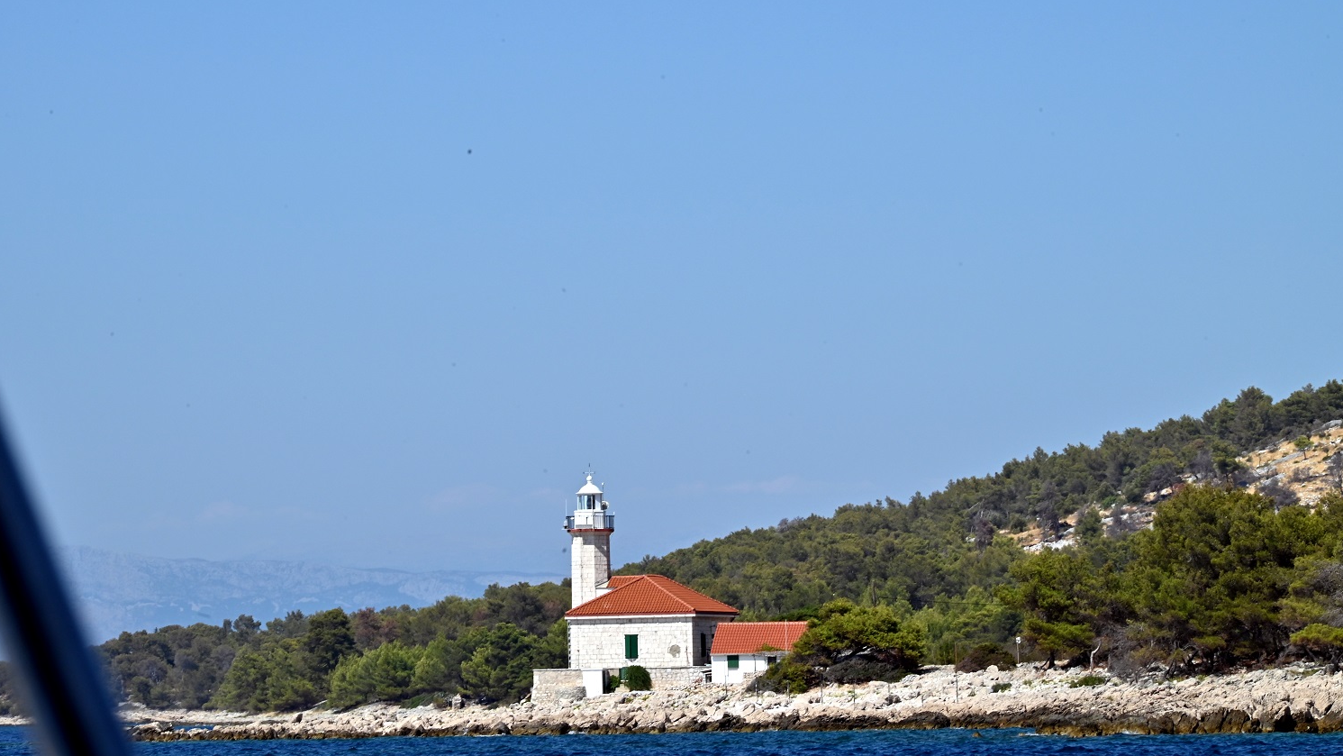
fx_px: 6945
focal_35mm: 195
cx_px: 673
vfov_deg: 6.2
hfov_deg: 11.0
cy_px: 333
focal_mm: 185
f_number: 29
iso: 360
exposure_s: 1/200
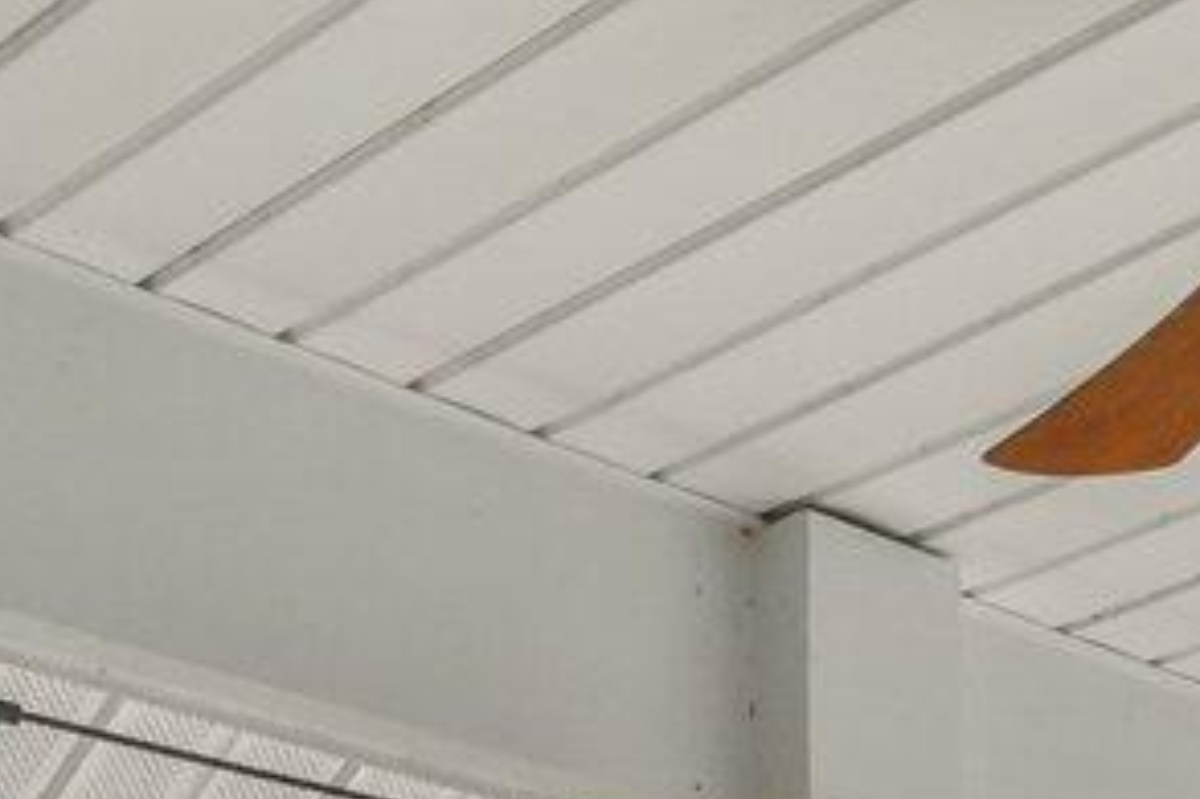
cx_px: 1089
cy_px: 1944
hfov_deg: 19.1
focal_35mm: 105
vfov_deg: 10.9
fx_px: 3498
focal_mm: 10
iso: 100
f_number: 8
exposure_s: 1/40
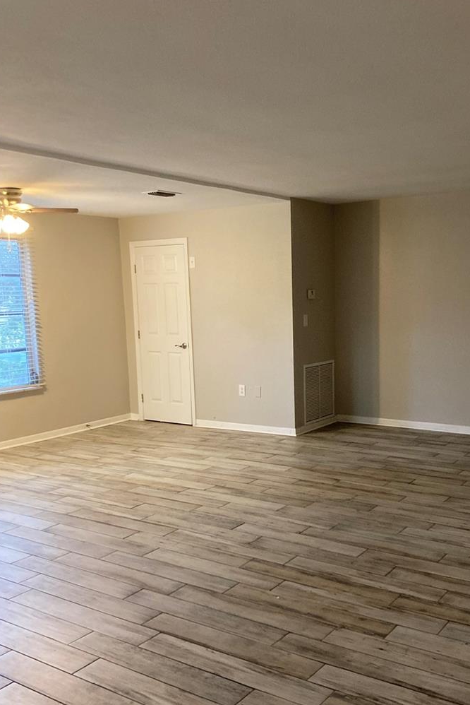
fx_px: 685
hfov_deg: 37.7
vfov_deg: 54.3
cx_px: 286
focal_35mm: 35
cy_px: 384
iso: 250
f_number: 1.8
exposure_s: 1/60
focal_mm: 3.99
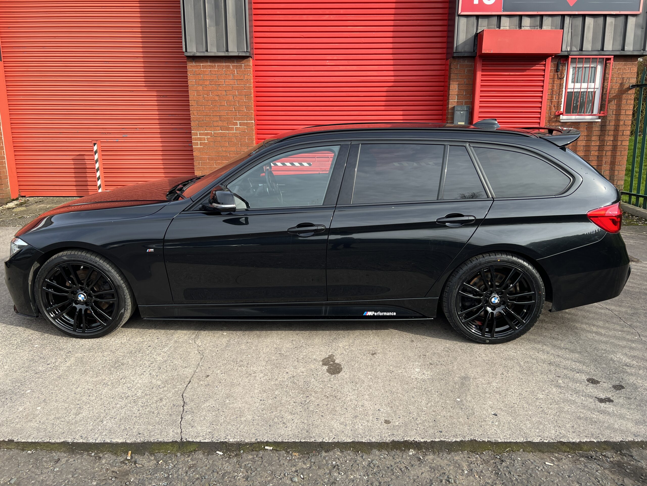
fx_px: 486
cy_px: 243
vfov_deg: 53.1
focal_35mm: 26
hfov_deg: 67.3
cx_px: 324
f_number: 1.5
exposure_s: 1/880
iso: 50
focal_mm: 5.7
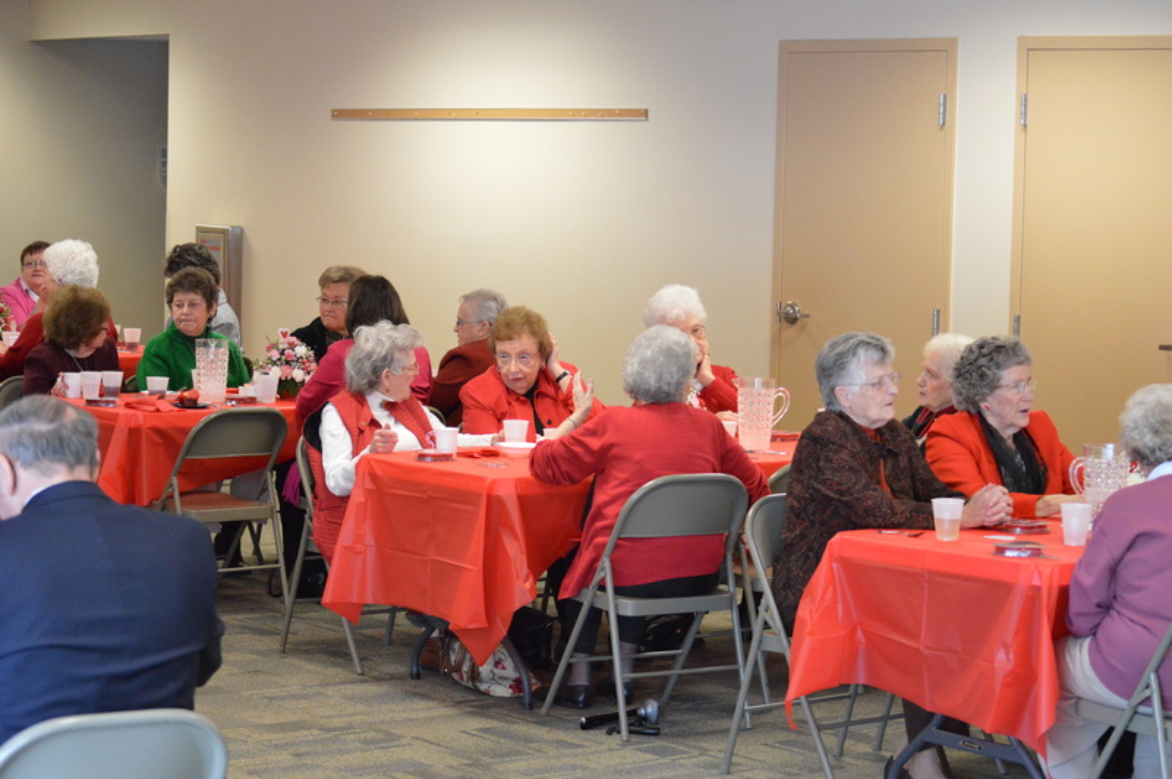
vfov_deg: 16.5
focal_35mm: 82
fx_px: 2684
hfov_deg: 24.6
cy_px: 390
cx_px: 586
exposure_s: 1/200
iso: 3200
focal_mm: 55
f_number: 4.2
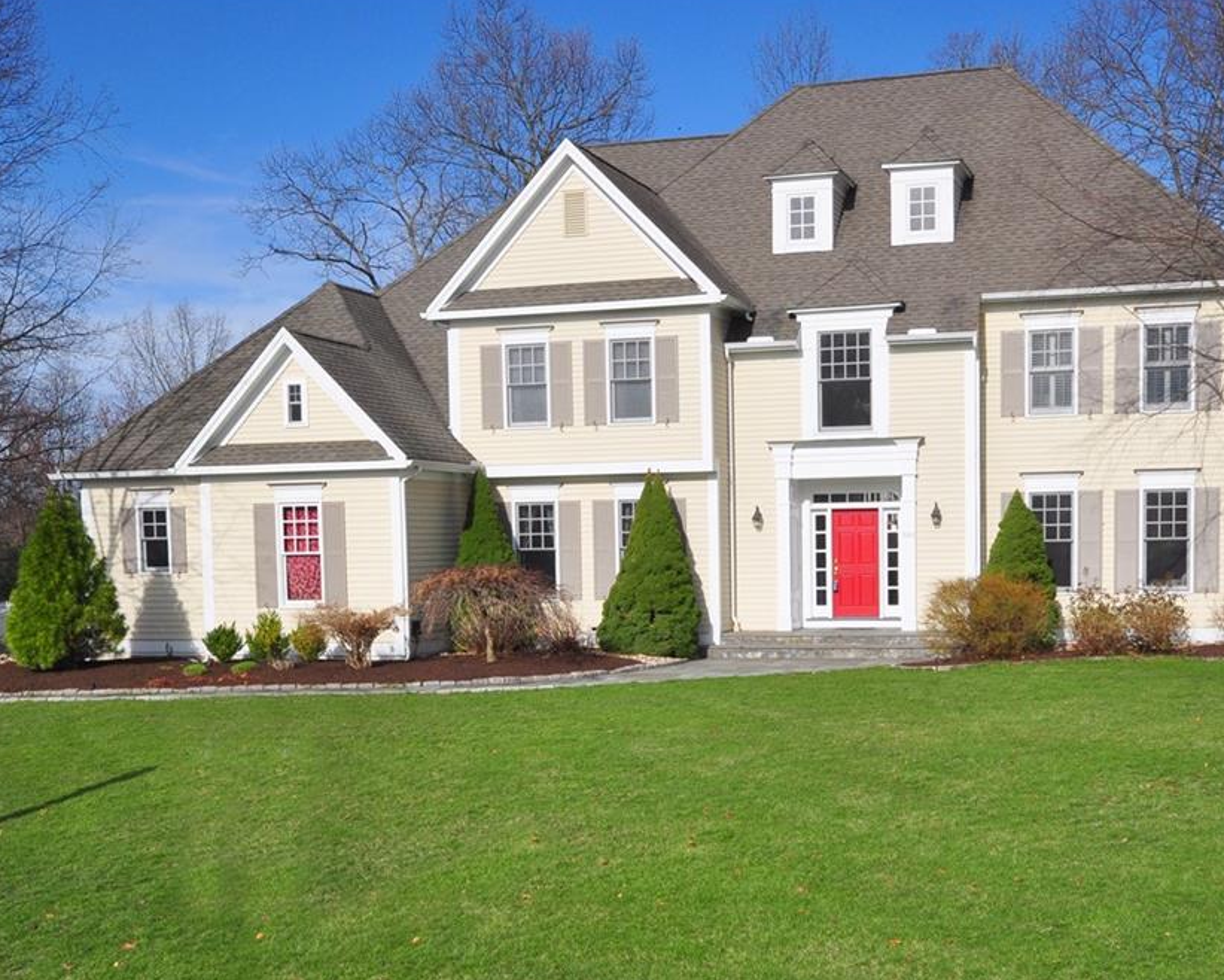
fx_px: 1268
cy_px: 491
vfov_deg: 42.2
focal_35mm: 35
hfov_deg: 51.3
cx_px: 703
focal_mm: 20
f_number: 8
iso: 320
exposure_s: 1/1000
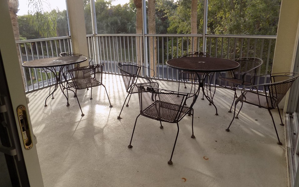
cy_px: 83
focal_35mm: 26
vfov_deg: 47.5
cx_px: 150
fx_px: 212
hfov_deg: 70.4
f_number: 3.1
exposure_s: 1/160
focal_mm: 4
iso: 80
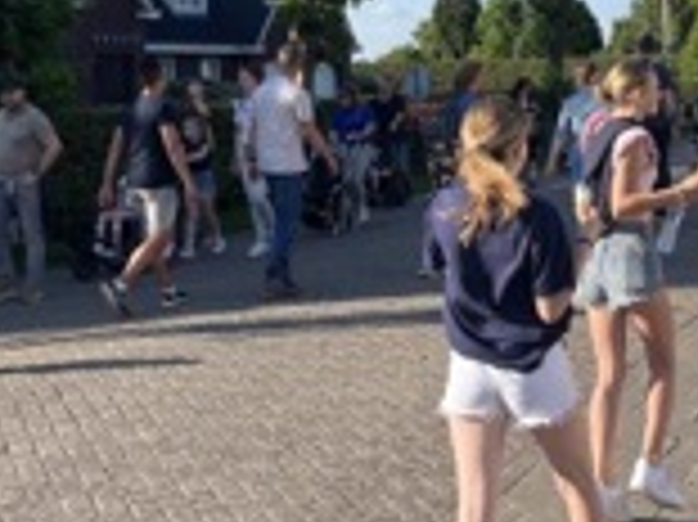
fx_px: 1350
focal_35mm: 67
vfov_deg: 21.4
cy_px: 58
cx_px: 513
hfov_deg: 28.6
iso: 50
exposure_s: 1/1832
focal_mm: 5.1
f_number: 1.6
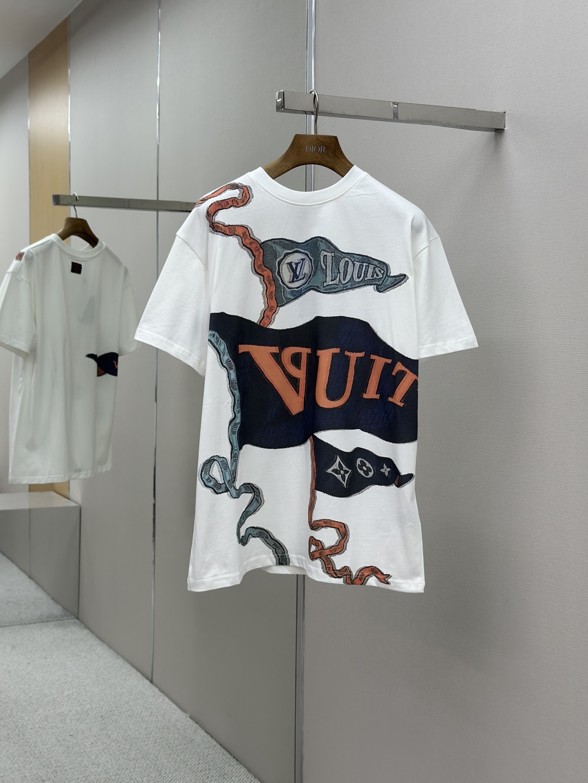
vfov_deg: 39.7
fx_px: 1087
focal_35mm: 48
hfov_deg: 30.3
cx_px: 294
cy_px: 392
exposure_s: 1/437
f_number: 1.78
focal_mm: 6.86
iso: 80
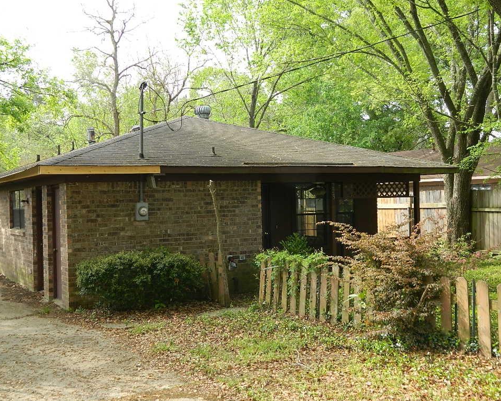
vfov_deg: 34.9
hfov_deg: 42.9
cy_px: 201
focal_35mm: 43
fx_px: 637
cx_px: 242
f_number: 3.5
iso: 110
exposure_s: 1/200
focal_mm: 7.3
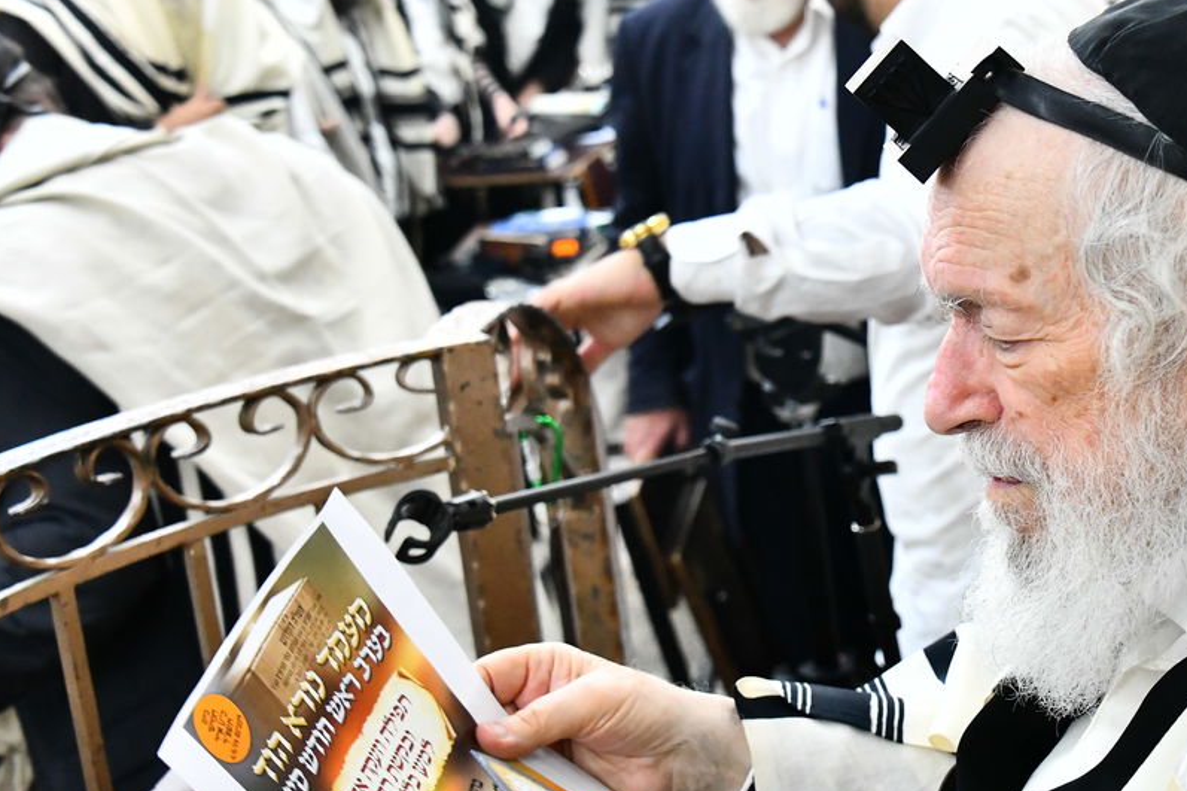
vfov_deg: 17.3
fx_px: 2604
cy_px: 457
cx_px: 989
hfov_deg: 25.1
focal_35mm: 79
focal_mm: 45
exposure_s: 1/160
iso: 3200
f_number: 5.6
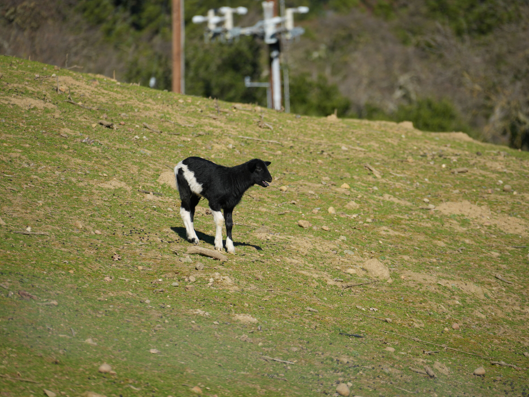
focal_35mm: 333
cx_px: 290
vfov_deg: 4.5
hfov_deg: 6.0
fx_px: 5089
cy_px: 195
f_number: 7.1
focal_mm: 300
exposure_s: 1/640
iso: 200
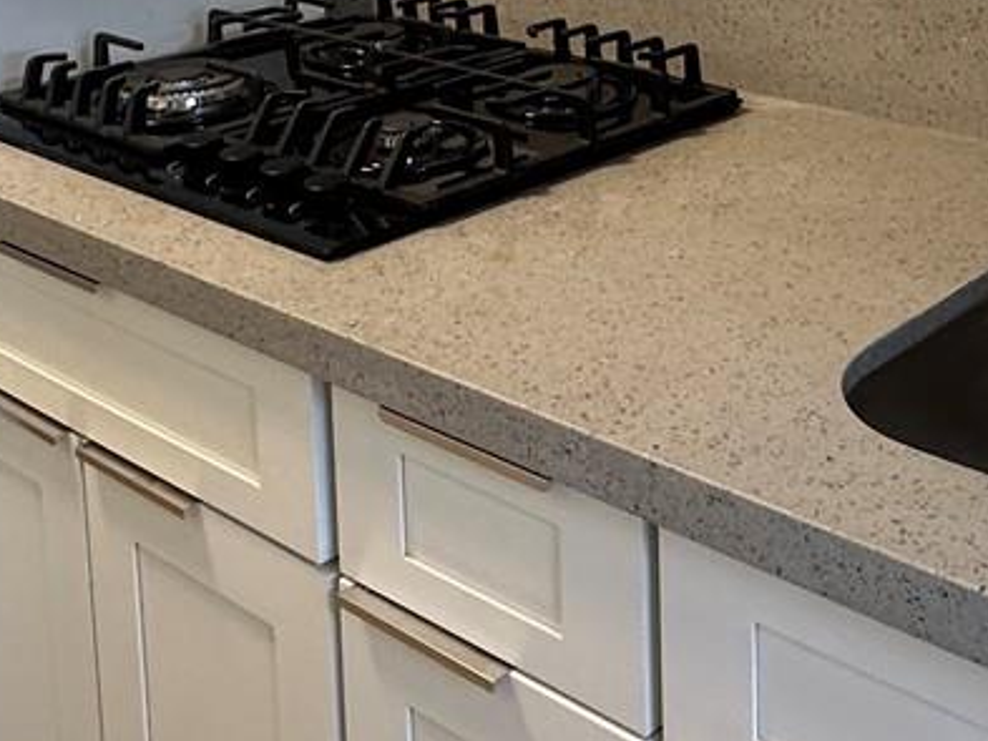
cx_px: 727
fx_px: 1627
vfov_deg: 23.8
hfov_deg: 33.2
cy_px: -100
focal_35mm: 57
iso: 200
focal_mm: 2.22
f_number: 2.2
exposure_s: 1/60
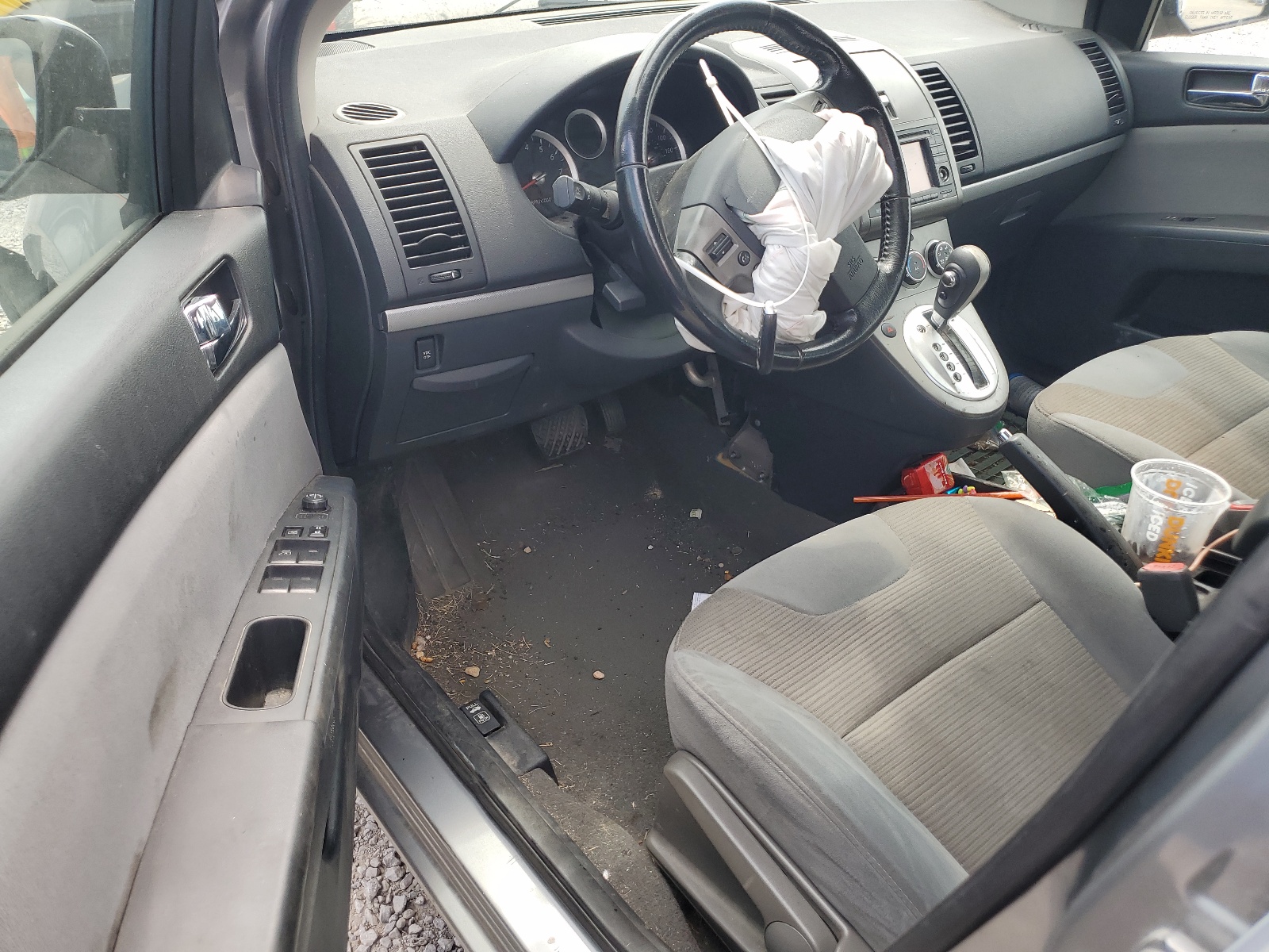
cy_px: 476
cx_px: 634
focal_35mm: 26
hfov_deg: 67.3
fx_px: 953
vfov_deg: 53.1
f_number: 1.5
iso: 50
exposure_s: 1/476
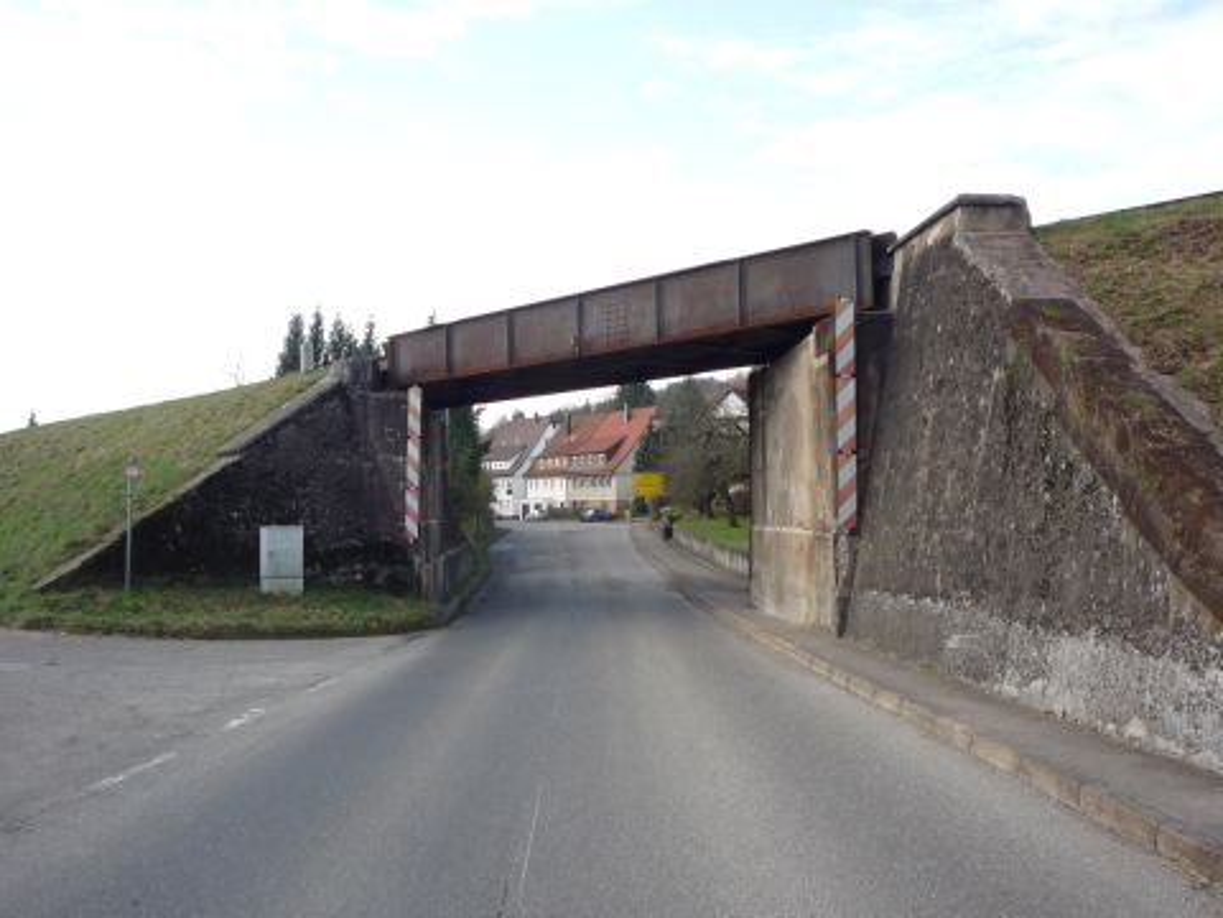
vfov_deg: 39.7
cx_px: 612
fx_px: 1272
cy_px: 459
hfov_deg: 51.4
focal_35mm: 36
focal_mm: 5.2
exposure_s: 1/200
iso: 100
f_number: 4
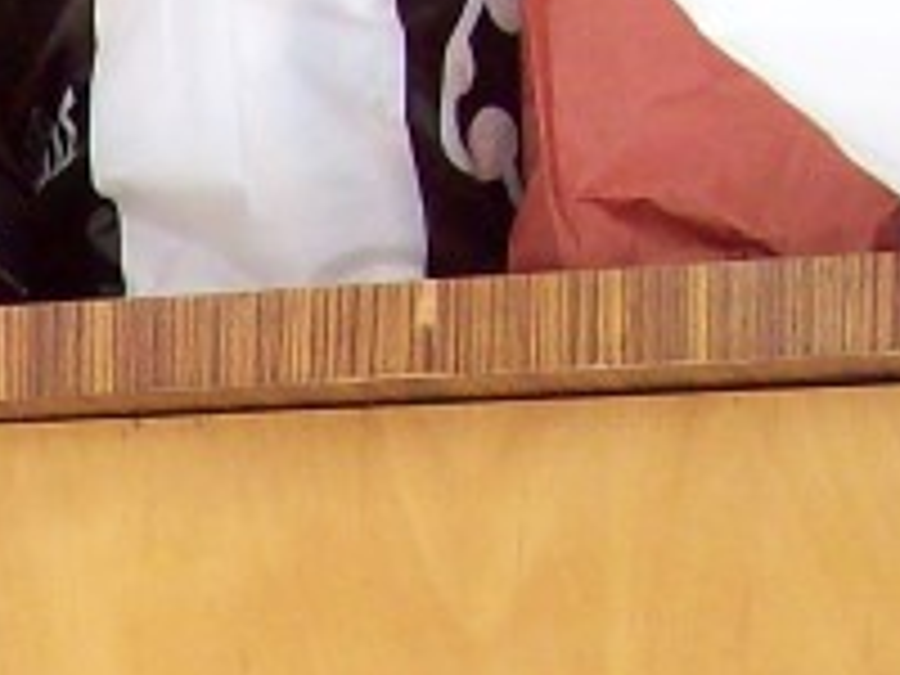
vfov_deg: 7.6
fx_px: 4784
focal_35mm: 184
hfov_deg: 10.0
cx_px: -886
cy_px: 1476
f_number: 2.7
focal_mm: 6
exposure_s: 1/117
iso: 200
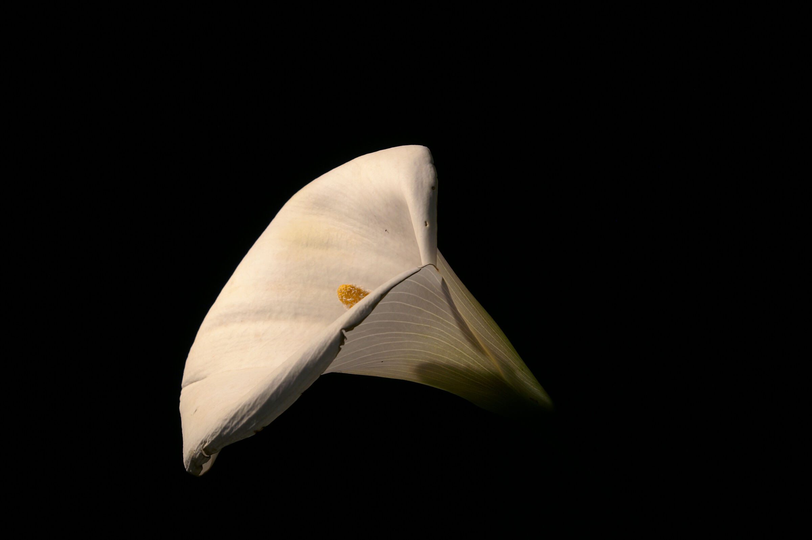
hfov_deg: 22.6
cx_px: 406
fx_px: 2028
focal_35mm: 90
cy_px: 270
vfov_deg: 15.2
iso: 200
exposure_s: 1/10
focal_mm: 60
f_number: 13
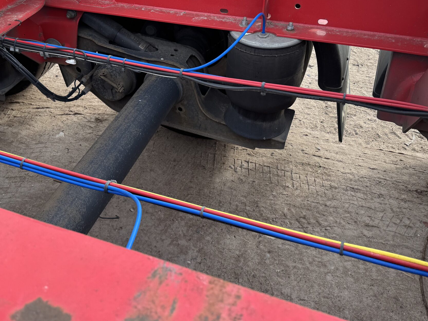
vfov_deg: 37.9
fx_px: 457
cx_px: 169
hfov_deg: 49.8
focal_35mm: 37
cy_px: 92
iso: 80
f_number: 1.78
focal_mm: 6.76
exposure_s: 1/802
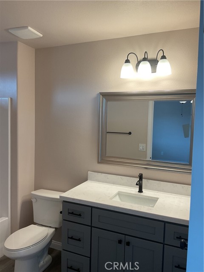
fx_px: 228
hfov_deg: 48.2
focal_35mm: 29
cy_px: 136
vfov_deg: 61.7
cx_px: 102
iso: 40
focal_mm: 3
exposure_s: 1/60
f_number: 1.8
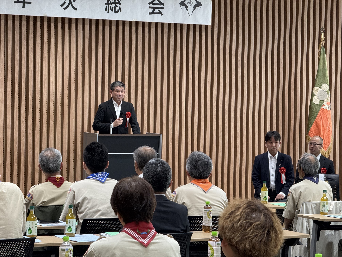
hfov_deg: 16.4
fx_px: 1186
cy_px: 128
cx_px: 171
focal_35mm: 120
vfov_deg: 12.3
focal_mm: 15.66
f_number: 2.8
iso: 320
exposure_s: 1/60
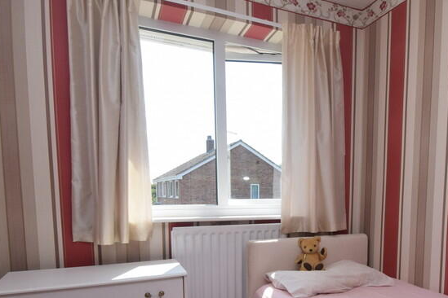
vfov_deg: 44.4
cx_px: 295
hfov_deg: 64.0
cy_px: 232
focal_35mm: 28
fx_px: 348
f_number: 8
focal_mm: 10
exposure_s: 1/250
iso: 400
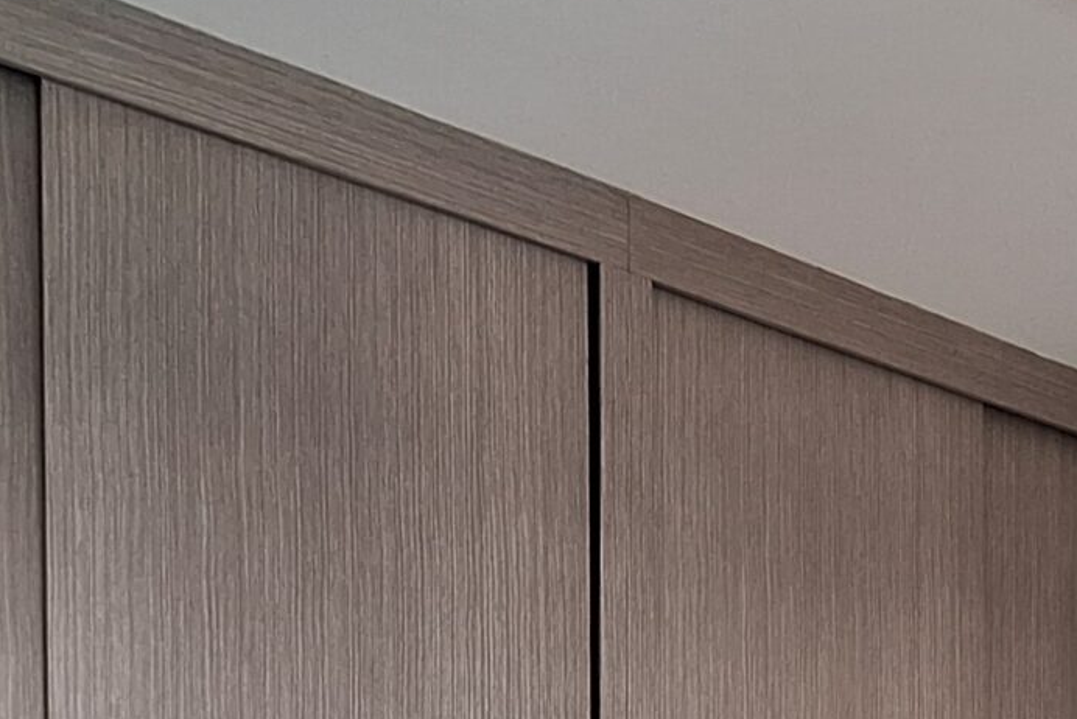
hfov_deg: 35.9
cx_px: 1068
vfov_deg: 22.9
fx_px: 1496
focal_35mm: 50
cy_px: 1022
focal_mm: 1.74
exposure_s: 1/40
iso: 100
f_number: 2.2
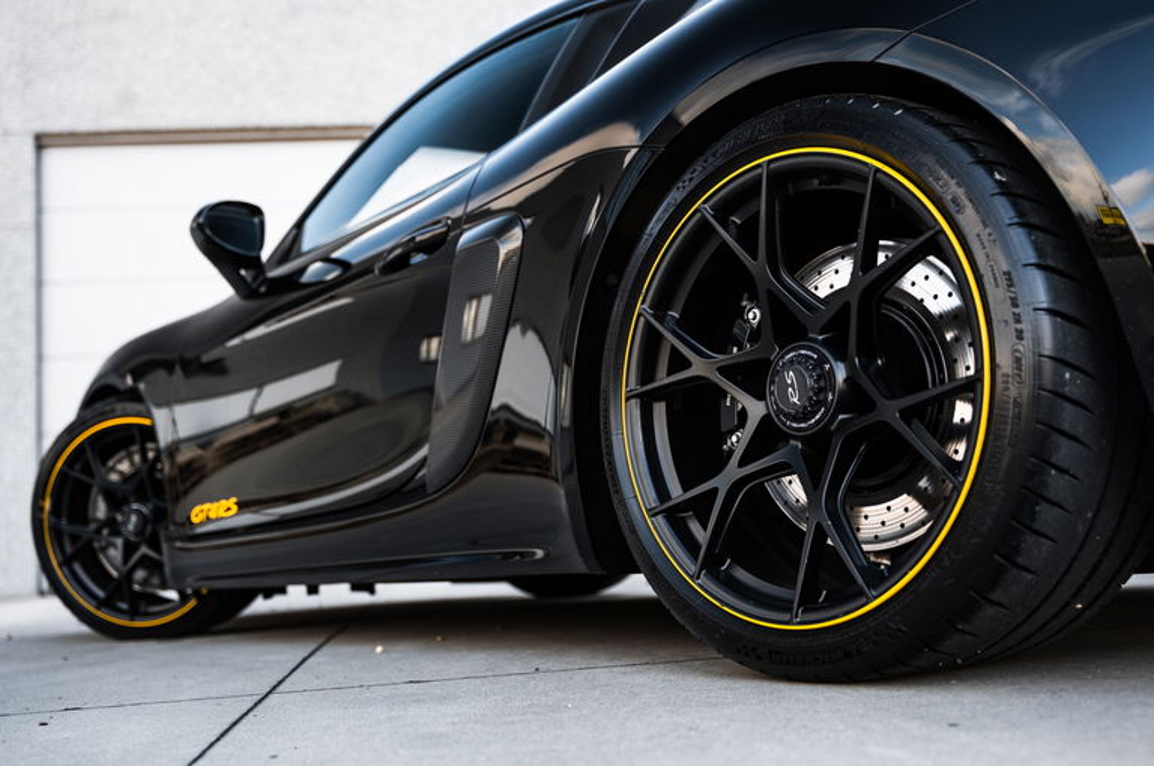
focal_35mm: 37
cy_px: 383
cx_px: 577
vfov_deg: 35.8
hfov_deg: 51.9
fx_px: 1185
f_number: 2.8
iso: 250
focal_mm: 37
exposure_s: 1/200
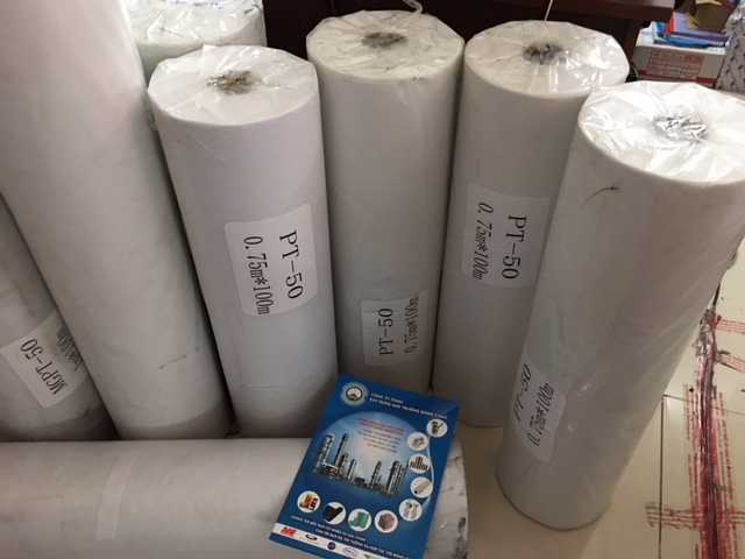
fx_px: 624
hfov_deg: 61.7
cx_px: 372
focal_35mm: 29
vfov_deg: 48.2
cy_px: 280
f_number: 2.2
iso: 100
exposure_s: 1/8
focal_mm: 4.15
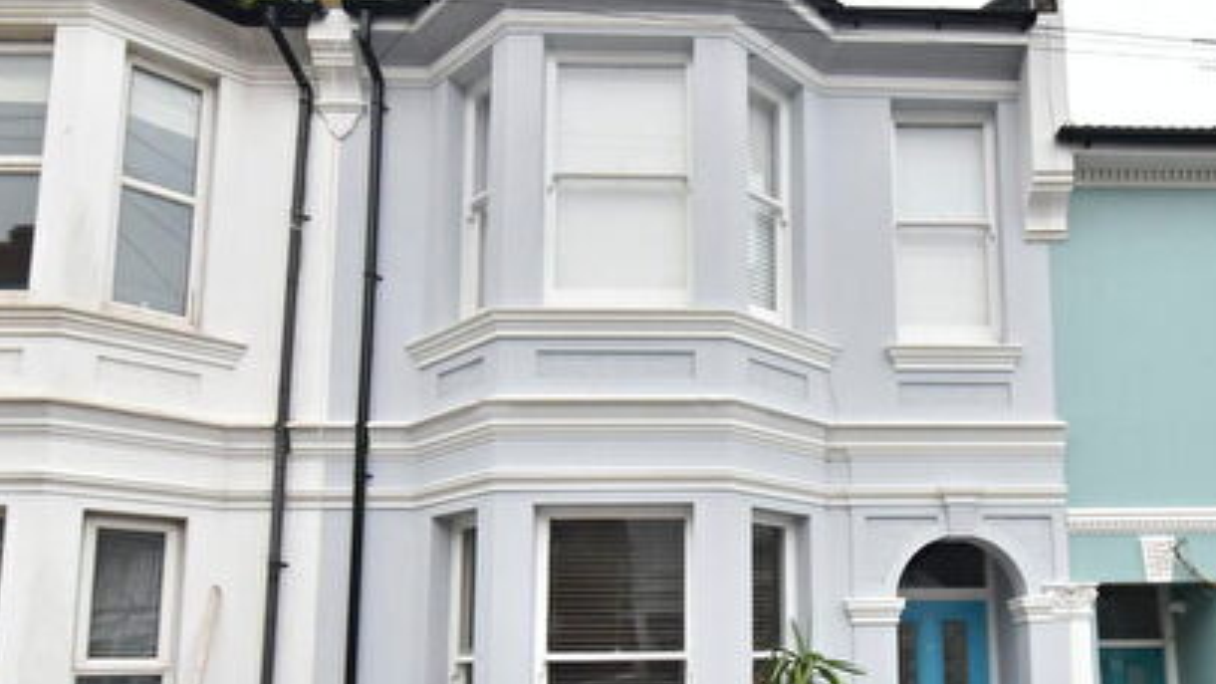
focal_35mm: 27
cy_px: 521
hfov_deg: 68.5
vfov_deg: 41.5
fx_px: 871
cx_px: 777
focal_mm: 10
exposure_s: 1/160
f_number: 6.3
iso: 500
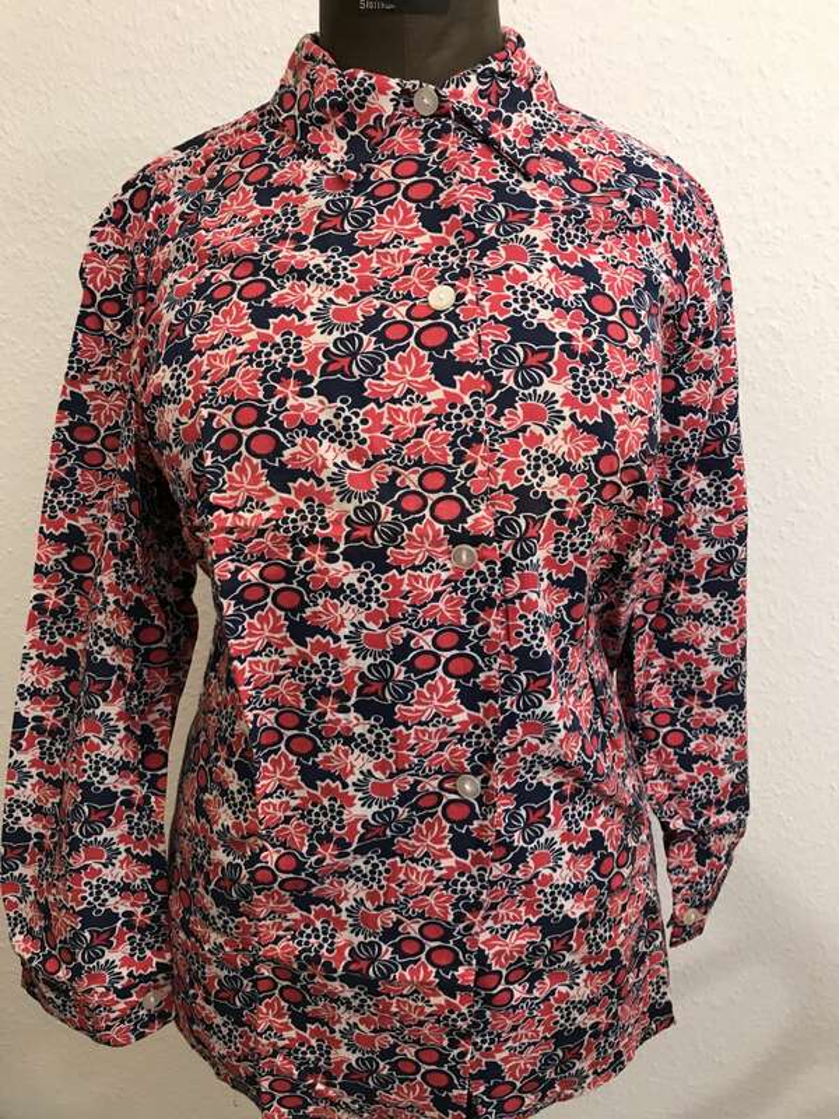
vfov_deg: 63.4
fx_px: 905
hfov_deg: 49.7
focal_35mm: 28
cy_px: 560
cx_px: 420
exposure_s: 1/17
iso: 50
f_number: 1.8
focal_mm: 3.99
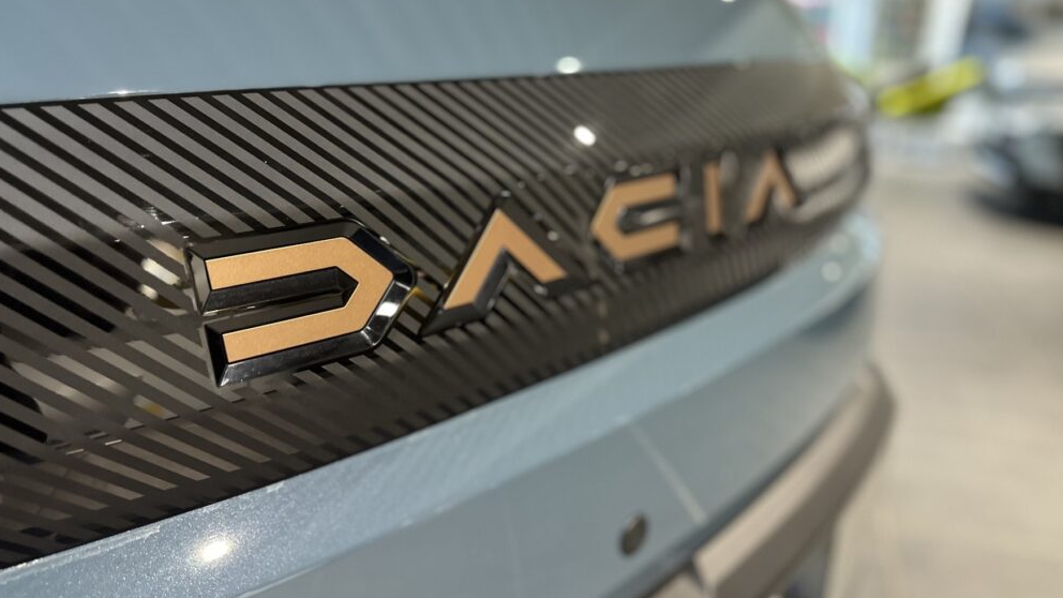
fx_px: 761
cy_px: 317
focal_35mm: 27
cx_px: 537
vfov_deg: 42.9
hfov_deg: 69.9
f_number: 1.78
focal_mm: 6.86
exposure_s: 1/49
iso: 500
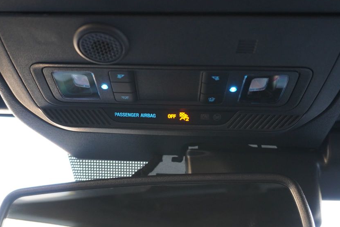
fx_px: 349
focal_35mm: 37
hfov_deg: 51.8
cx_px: 154
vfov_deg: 35.9
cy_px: 115
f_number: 4
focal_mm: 20
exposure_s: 1/60
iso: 1250
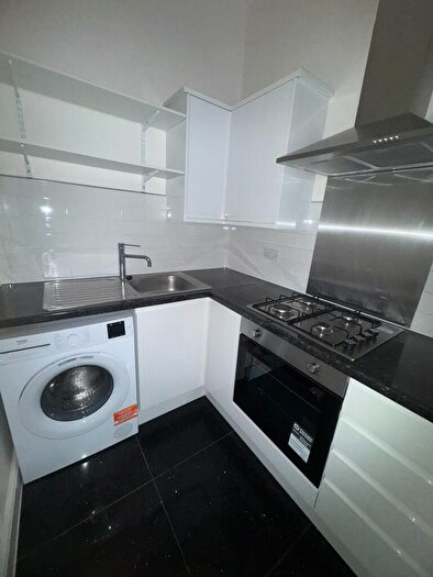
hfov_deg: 85.7
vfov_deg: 102.1
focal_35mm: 14
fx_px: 233
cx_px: 216
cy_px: 288
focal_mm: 2.22
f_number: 2.2
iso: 160
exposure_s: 1/33
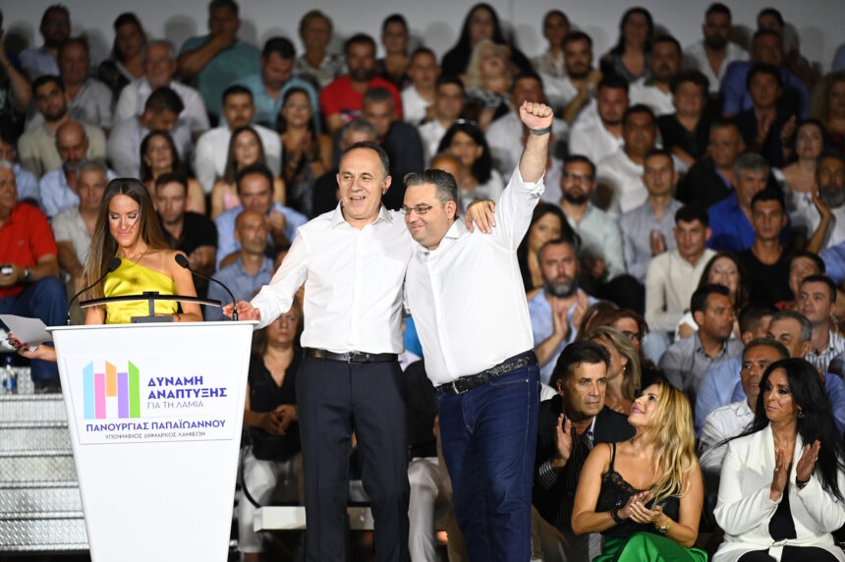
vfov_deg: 6.9
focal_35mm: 200
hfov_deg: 10.3
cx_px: 422
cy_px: 281
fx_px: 4691
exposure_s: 1/800
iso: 2500
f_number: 2.8
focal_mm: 200
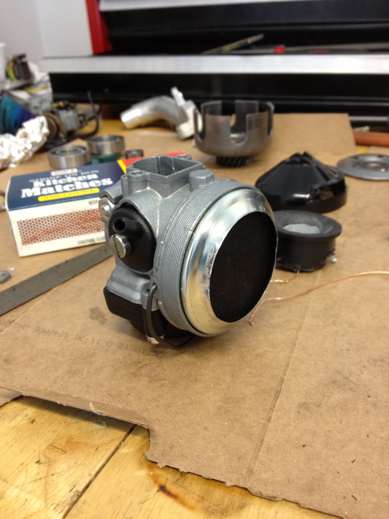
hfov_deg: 40.7
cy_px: 260
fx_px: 524
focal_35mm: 35
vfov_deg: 52.6
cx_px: 194
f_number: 2.4
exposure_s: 1/20
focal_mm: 4.28
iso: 160
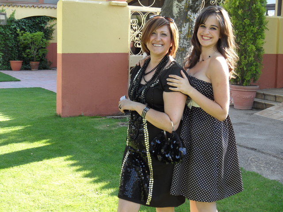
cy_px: 106
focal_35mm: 50
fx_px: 409
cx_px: 142
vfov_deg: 29.1
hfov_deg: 38.2
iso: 100
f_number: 3.8
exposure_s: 1/90
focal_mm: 8.2
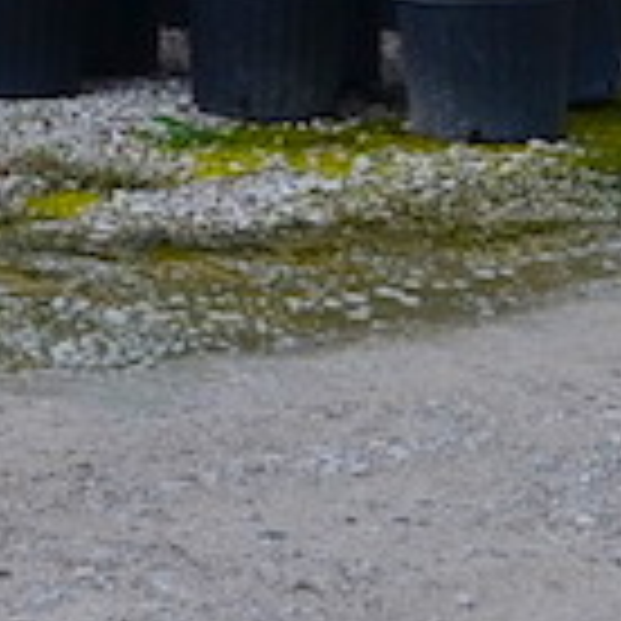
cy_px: -747
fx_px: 6231
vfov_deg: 5.5
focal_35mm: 307
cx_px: -1629
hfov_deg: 5.2
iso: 200
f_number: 11
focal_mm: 26
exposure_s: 1/400
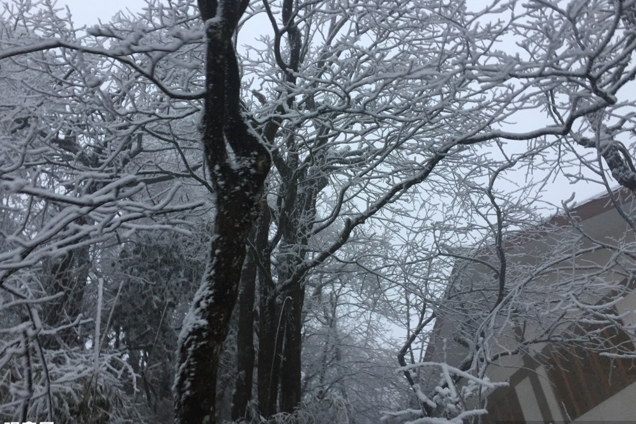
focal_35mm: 31
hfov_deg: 60.3
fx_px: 548
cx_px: 320
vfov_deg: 42.3
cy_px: 195
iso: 64
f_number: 2.2
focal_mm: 4.15
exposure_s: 1/33
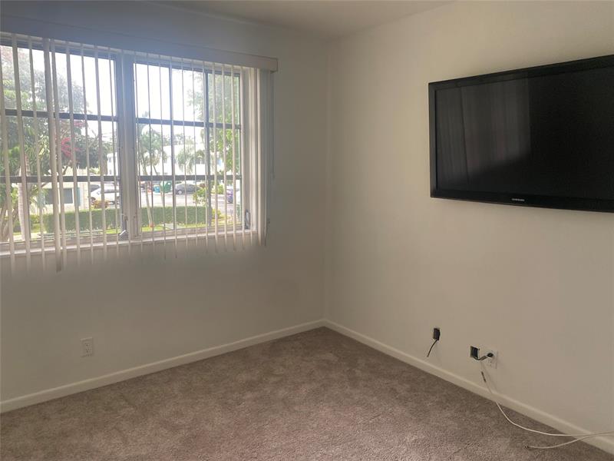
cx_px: 307
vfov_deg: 53.1
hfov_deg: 67.3
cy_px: 230
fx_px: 461
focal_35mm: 26
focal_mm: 4.25
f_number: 1.8
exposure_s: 1/120
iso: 100
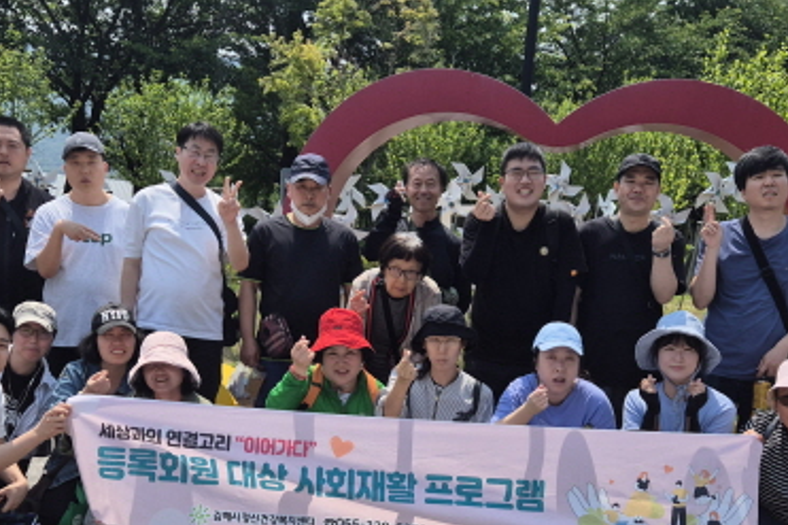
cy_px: 391
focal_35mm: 49
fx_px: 1072
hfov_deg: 40.4
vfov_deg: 27.1
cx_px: 389
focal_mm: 5.4
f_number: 1.8
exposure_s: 1/2160
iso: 25
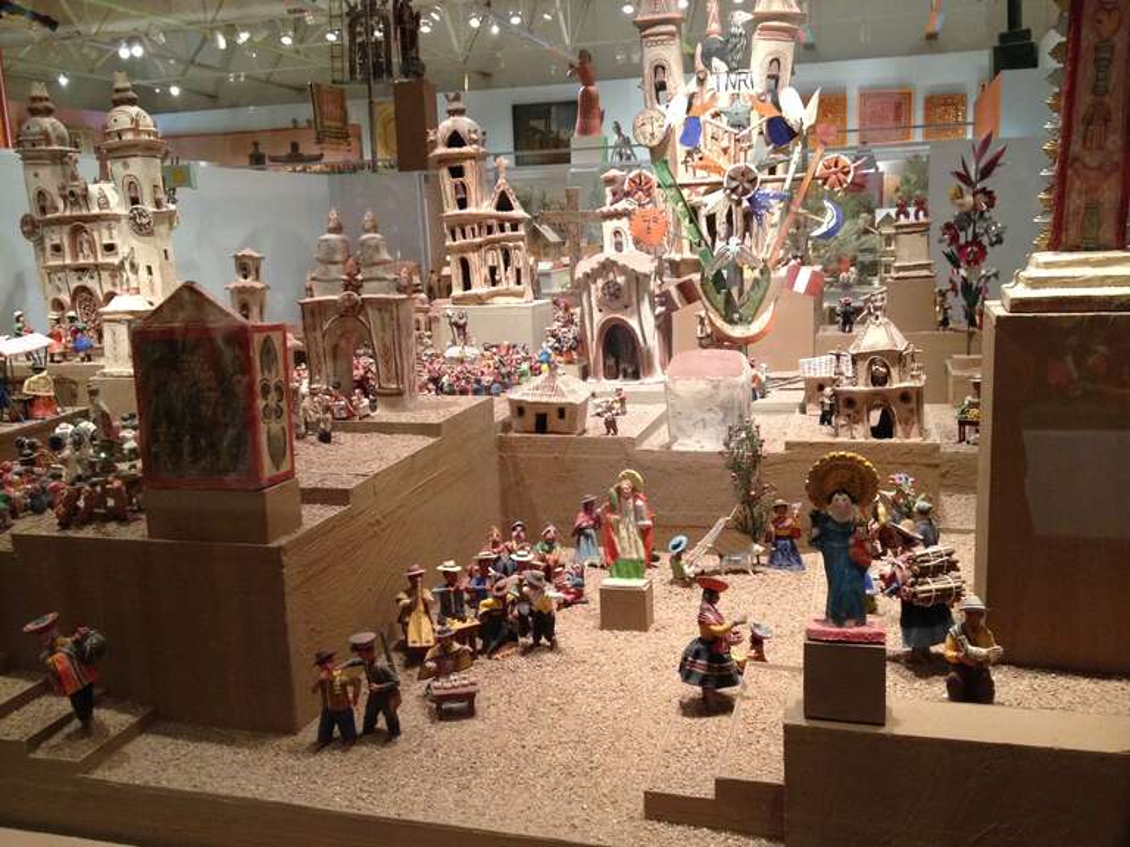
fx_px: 1143
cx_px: 565
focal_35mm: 35
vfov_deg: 40.7
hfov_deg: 52.6
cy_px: 424
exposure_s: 1/20
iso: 250
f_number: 2.4
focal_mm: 4.28
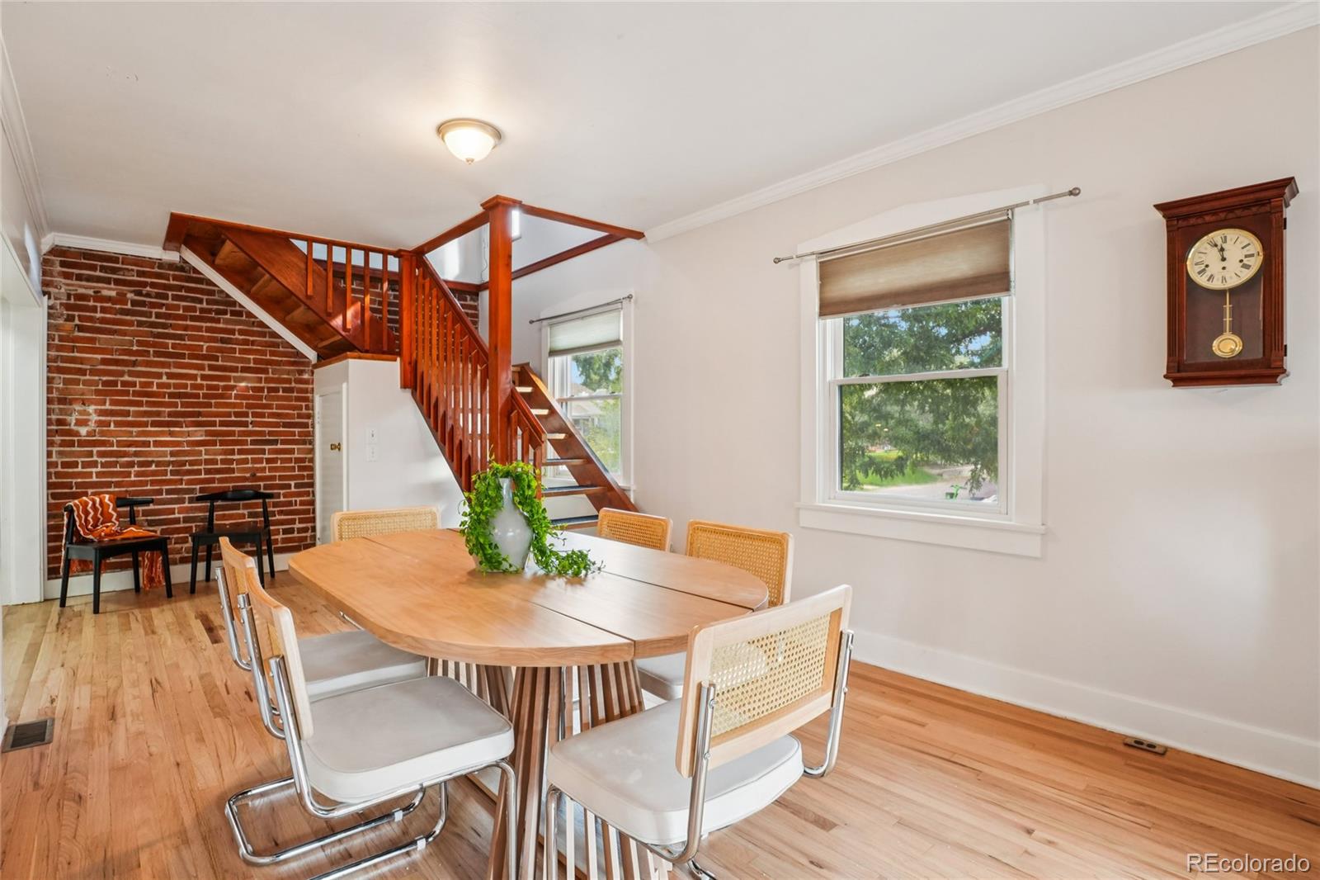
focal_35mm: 16
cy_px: 440
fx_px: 605
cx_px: 660
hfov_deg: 95.0
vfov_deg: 72.0
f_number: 8
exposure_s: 1/20
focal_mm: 11
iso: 800
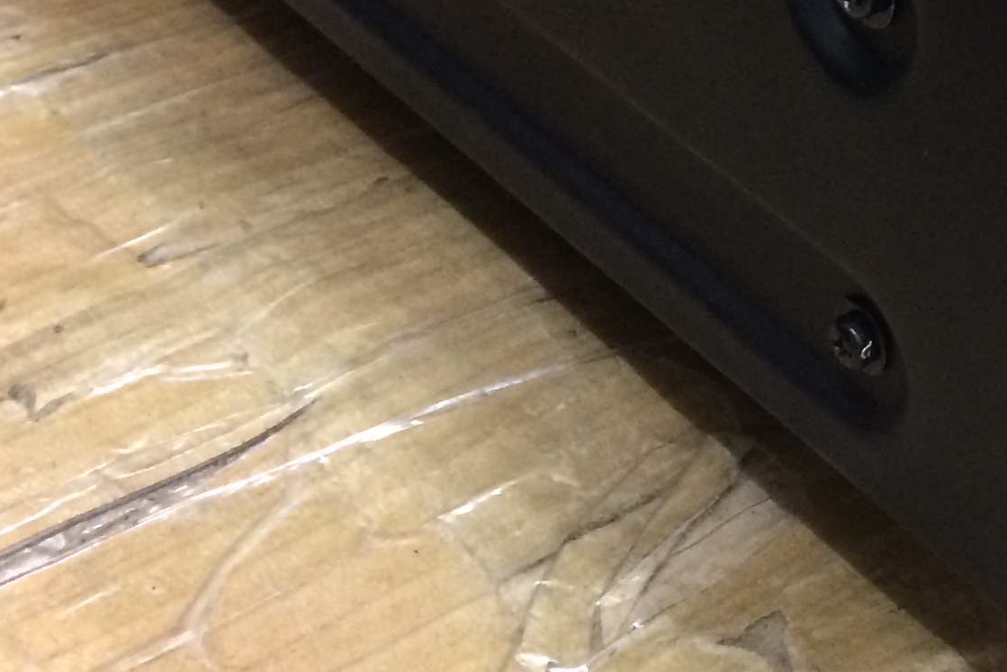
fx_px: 2461
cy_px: -229
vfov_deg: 14.8
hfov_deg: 20.9
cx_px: 1326
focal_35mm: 88
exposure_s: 1/33
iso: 200
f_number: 2.2
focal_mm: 4.15
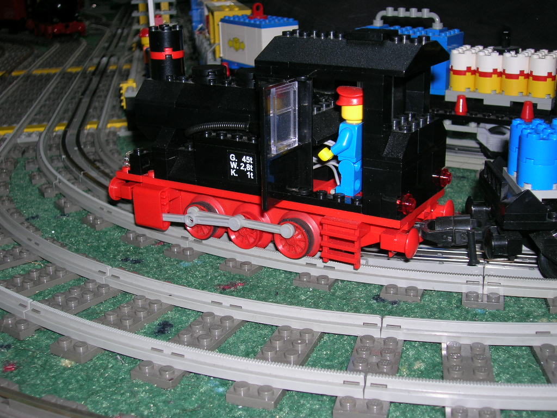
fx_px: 740
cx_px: 278
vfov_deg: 31.5
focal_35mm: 46
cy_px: 209
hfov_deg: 41.2
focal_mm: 7.7
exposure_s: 1/60.1
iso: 50
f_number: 3.2
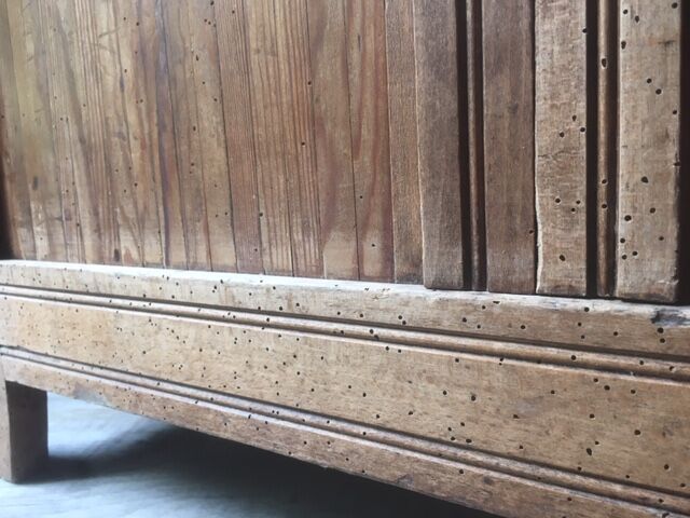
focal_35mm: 29
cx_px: 345
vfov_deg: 48.2
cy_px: 259
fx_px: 578
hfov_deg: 61.7
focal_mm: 4.15
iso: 80
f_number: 2.2
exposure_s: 1/33
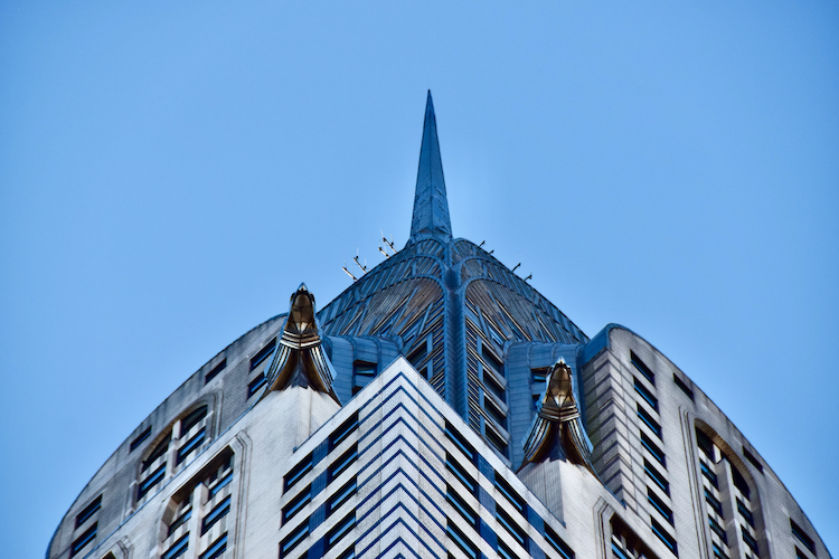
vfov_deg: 4.6
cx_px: 420
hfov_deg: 6.9
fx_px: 6991
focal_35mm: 300
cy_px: 280
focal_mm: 200
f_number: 6.3
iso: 400
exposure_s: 1/1000
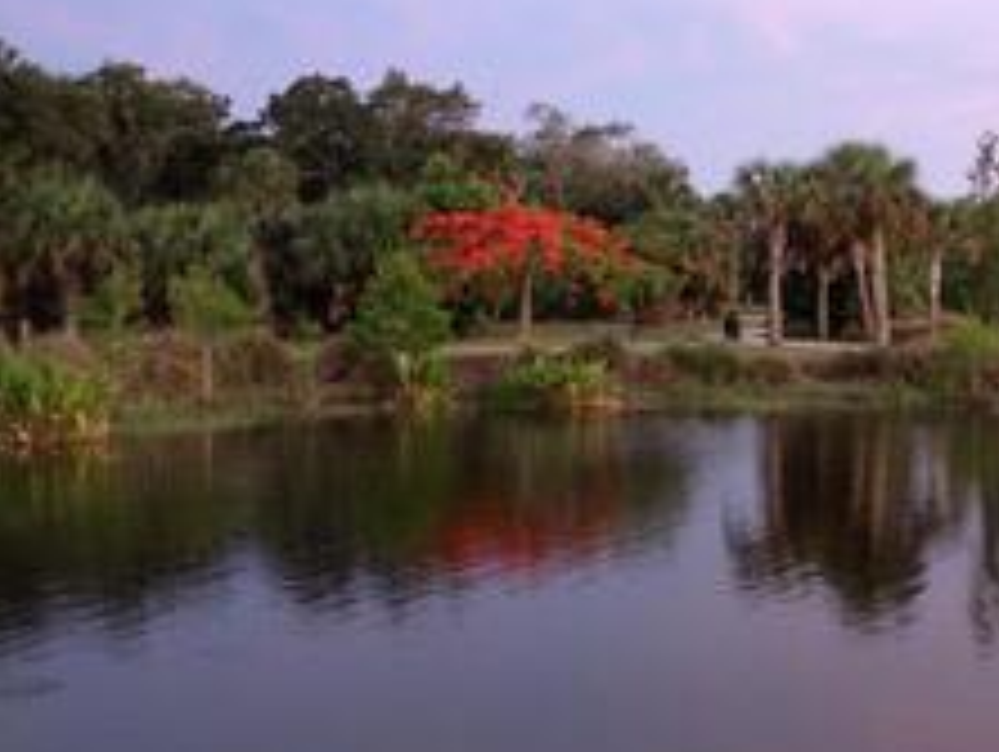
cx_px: 896
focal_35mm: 63
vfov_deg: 23.3
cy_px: 338
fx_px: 1820
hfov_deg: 29.5
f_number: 2.4
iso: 160
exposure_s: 1/20
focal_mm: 4.28
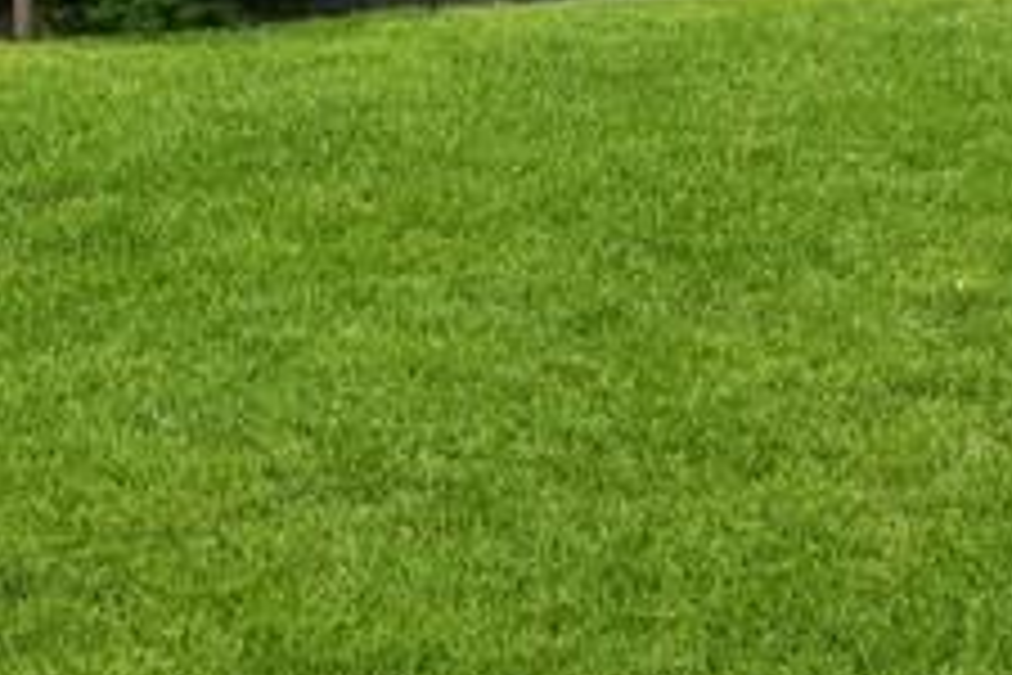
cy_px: -356
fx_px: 2530
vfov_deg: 14.2
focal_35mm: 90
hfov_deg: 22.4
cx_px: 756
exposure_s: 1/400
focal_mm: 22.5
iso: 400
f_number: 11
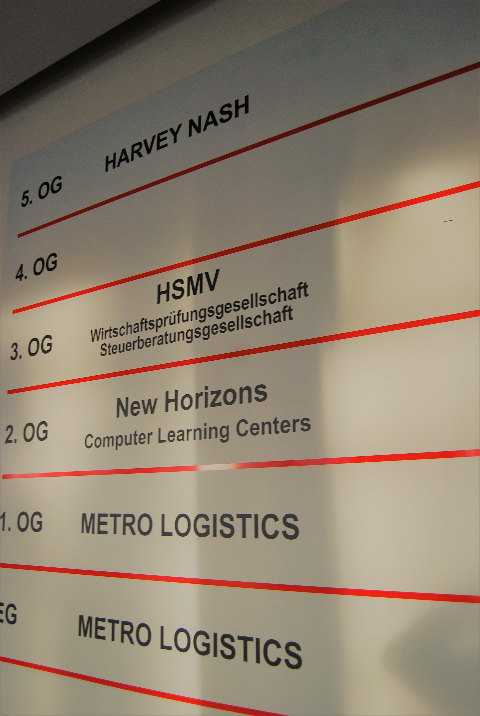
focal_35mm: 33
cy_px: 358
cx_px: 240
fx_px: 658
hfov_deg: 40.1
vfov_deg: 57.2
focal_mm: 22
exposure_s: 1/15
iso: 200
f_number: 3.8
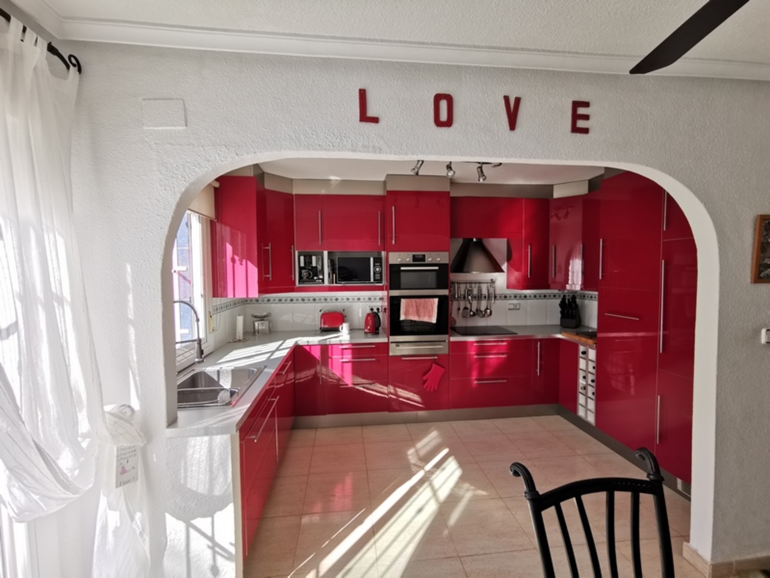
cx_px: 385
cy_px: 289
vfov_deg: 78.1
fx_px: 356
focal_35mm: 16
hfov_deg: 94.5
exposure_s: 1/142
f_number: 2.2
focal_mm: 2.35
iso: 50
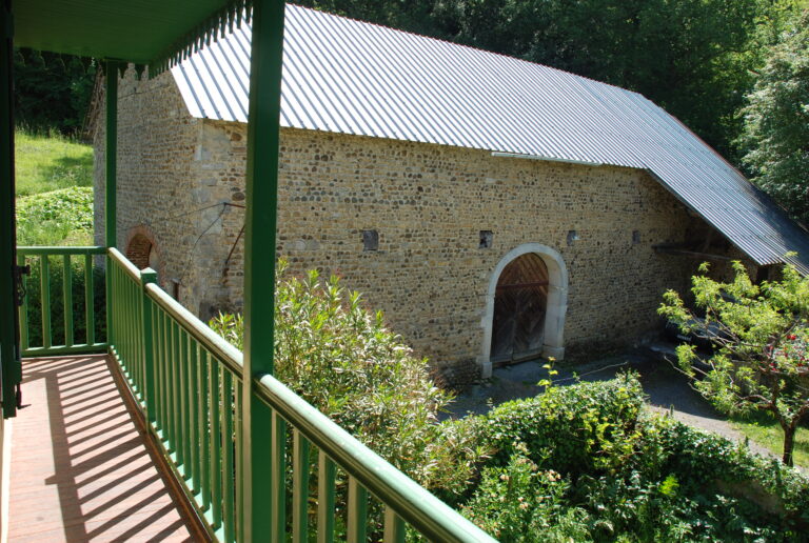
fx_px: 608
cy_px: 272
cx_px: 404
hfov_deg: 67.3
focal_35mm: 27
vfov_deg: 48.2
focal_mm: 18
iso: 110
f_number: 5.6
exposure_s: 1/125
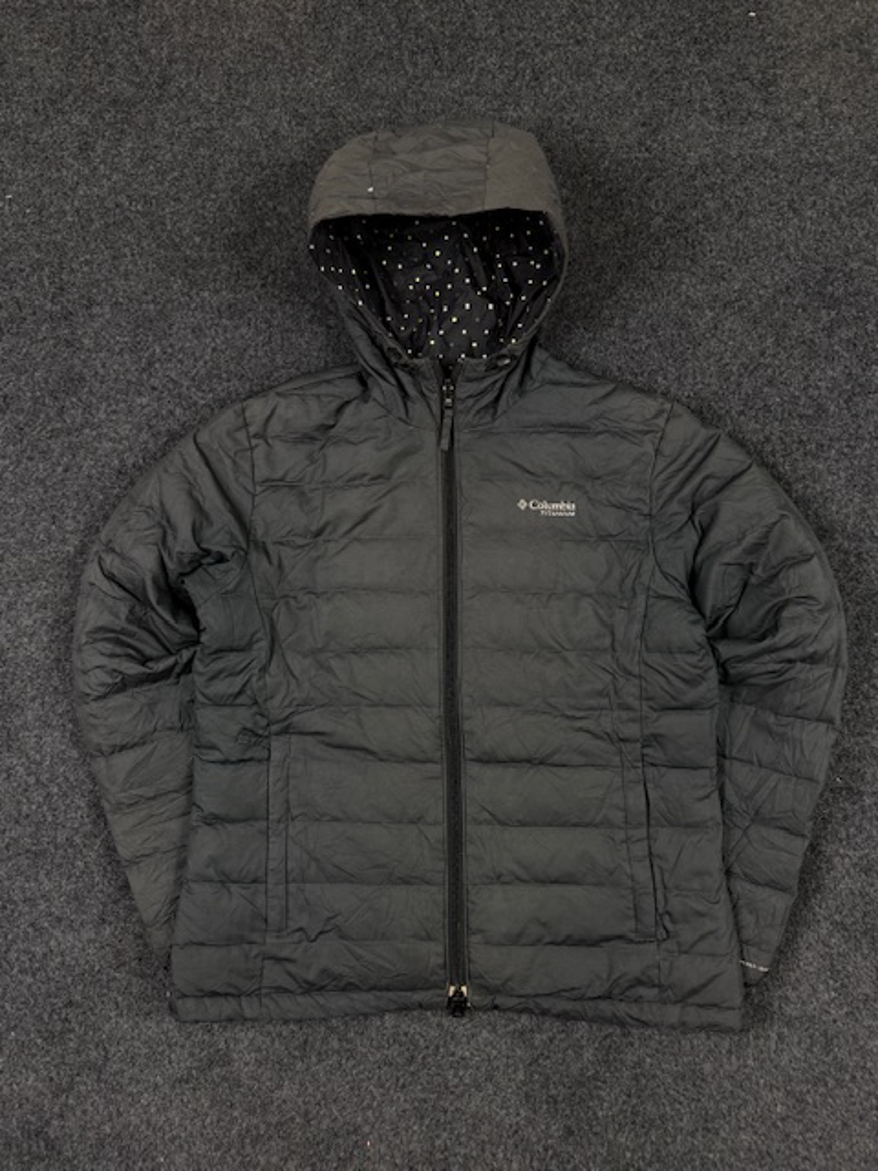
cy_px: 586
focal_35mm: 24
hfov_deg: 56.8
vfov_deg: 71.6
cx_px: 439
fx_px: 812
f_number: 1.78
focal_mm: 6.76
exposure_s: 1/100
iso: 200
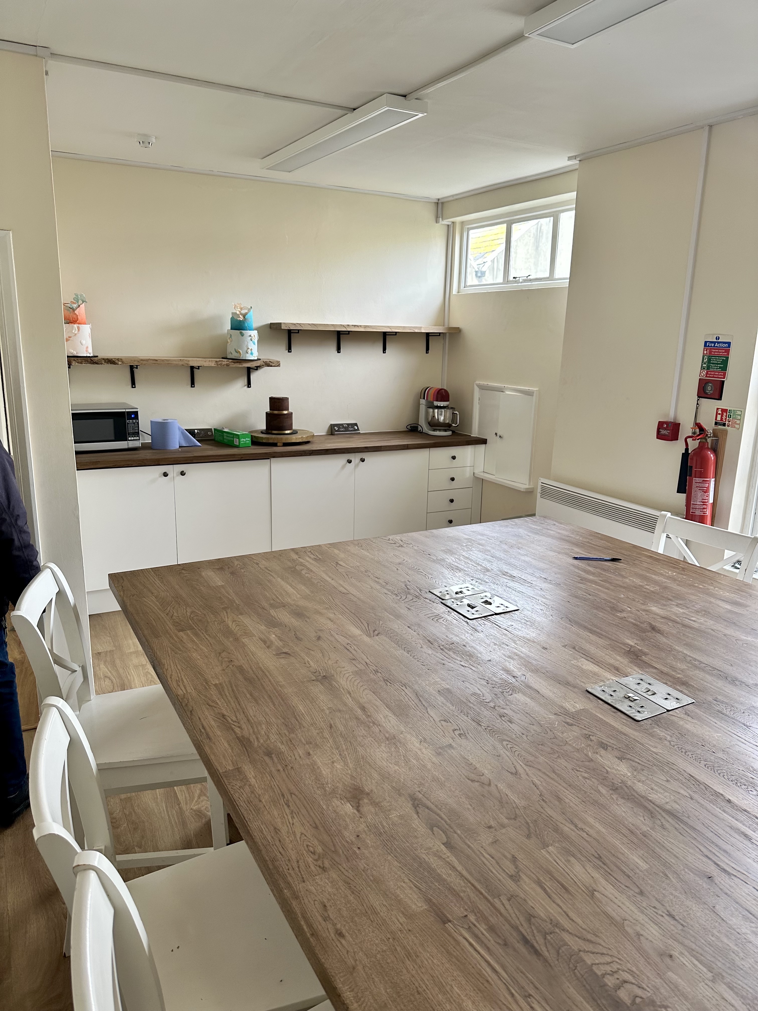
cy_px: 506
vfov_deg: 71.6
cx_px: 379
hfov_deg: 56.8
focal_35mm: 24
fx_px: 701
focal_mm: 6.86
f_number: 1.78
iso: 125
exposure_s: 1/126
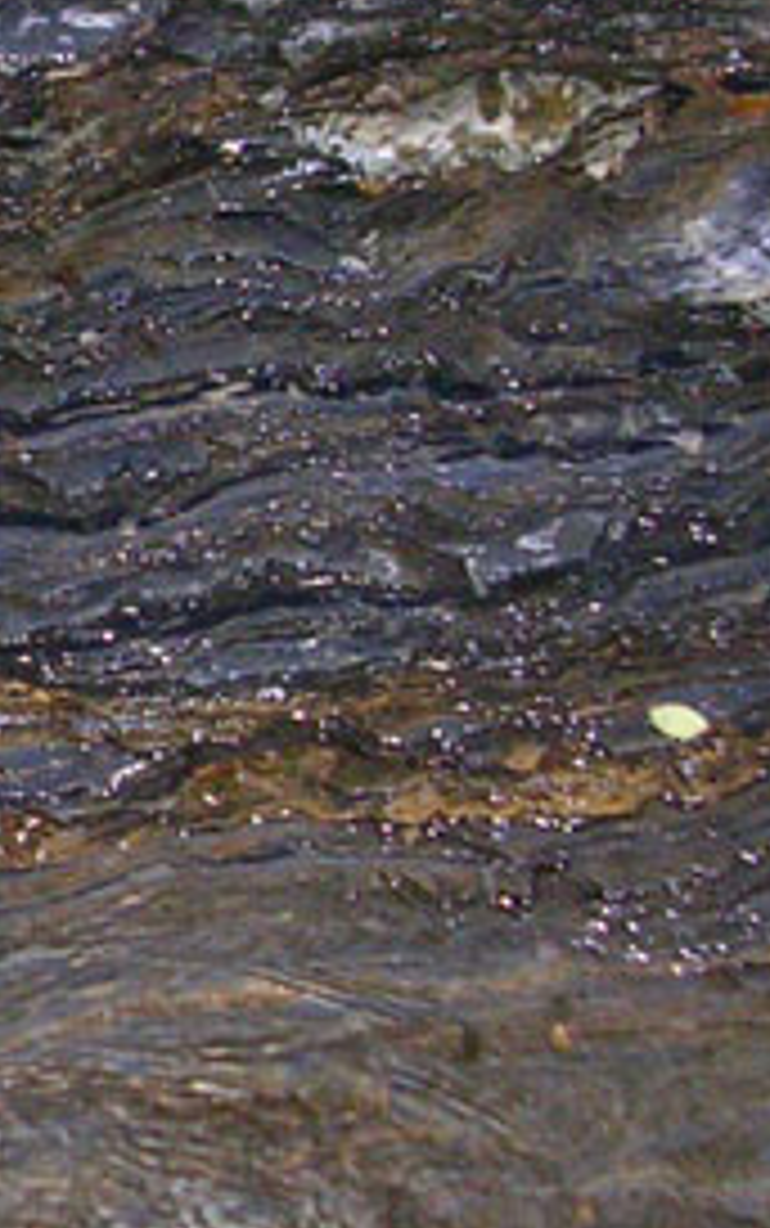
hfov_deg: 10.8
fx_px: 3956
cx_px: -329
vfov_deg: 17.6
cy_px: 495
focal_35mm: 118
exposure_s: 1/60.1
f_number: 2.8
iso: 200
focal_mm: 5.8
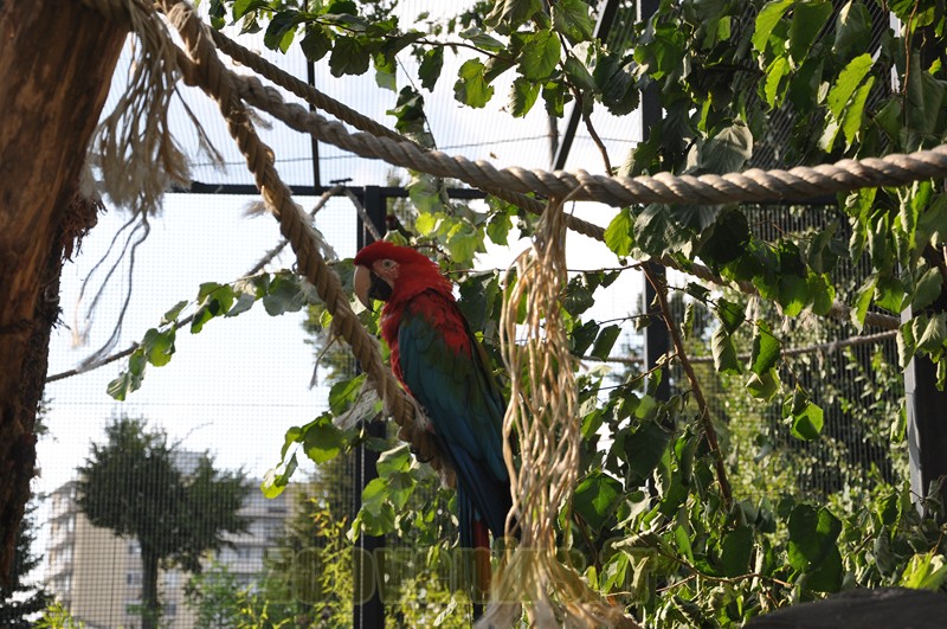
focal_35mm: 87
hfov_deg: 23.4
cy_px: 314
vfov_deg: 15.7
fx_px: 2285
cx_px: 474
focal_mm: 58
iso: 200
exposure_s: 1/250
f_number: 8
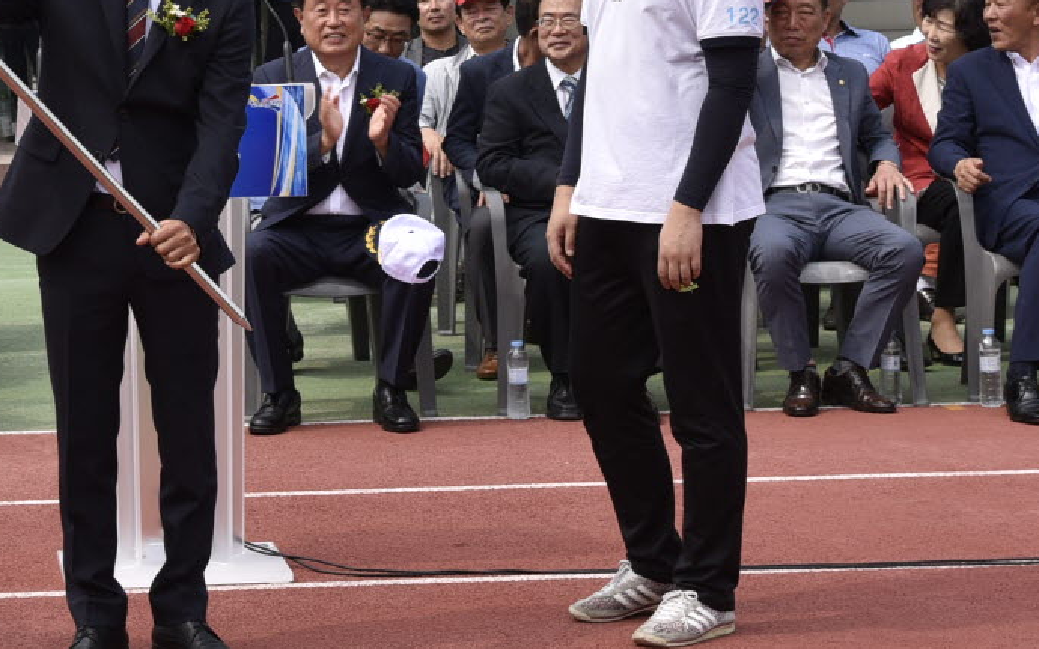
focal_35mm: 130
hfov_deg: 15.9
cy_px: -23
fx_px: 3680
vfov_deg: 10.0
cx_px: 164
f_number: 8
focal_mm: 40
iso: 100
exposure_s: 1/200
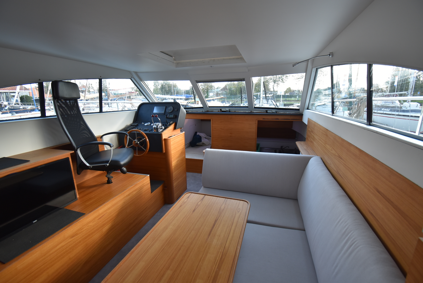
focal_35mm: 15
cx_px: 212
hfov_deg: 100.3
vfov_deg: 77.4
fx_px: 176
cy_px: 142
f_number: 5
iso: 400
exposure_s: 1/100
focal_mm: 10
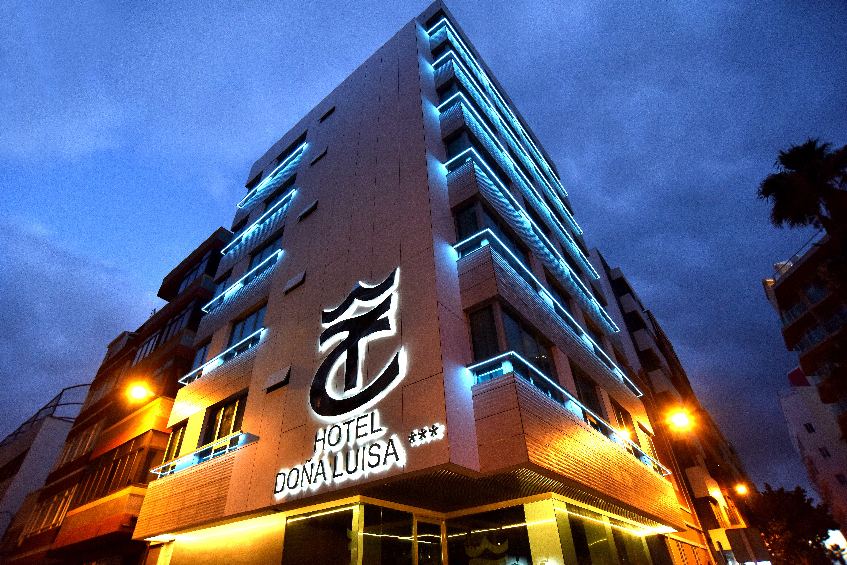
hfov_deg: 90.0
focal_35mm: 18
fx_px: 424
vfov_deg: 67.4
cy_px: 282
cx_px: 424
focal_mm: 18
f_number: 5.6
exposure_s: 1/60
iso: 1000
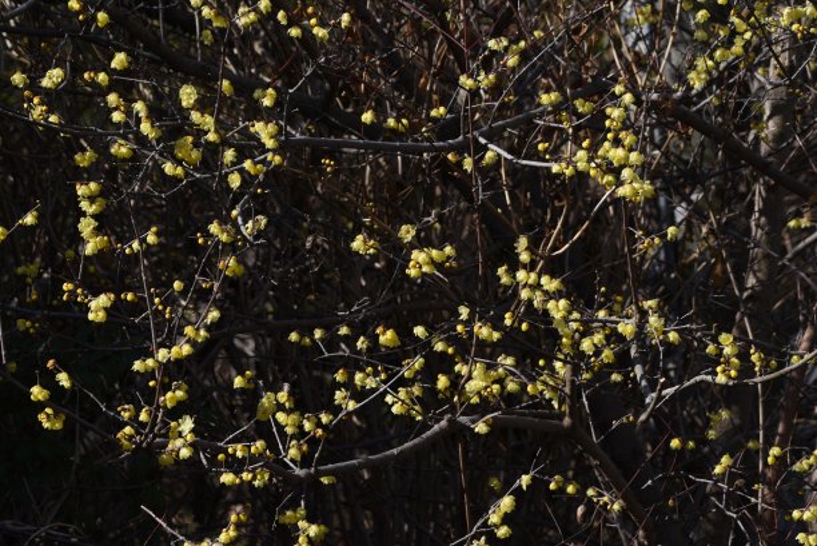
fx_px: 4769
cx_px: 408
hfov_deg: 9.8
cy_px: 273
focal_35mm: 210
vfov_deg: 6.6
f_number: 13
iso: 400
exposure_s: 1/500
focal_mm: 210
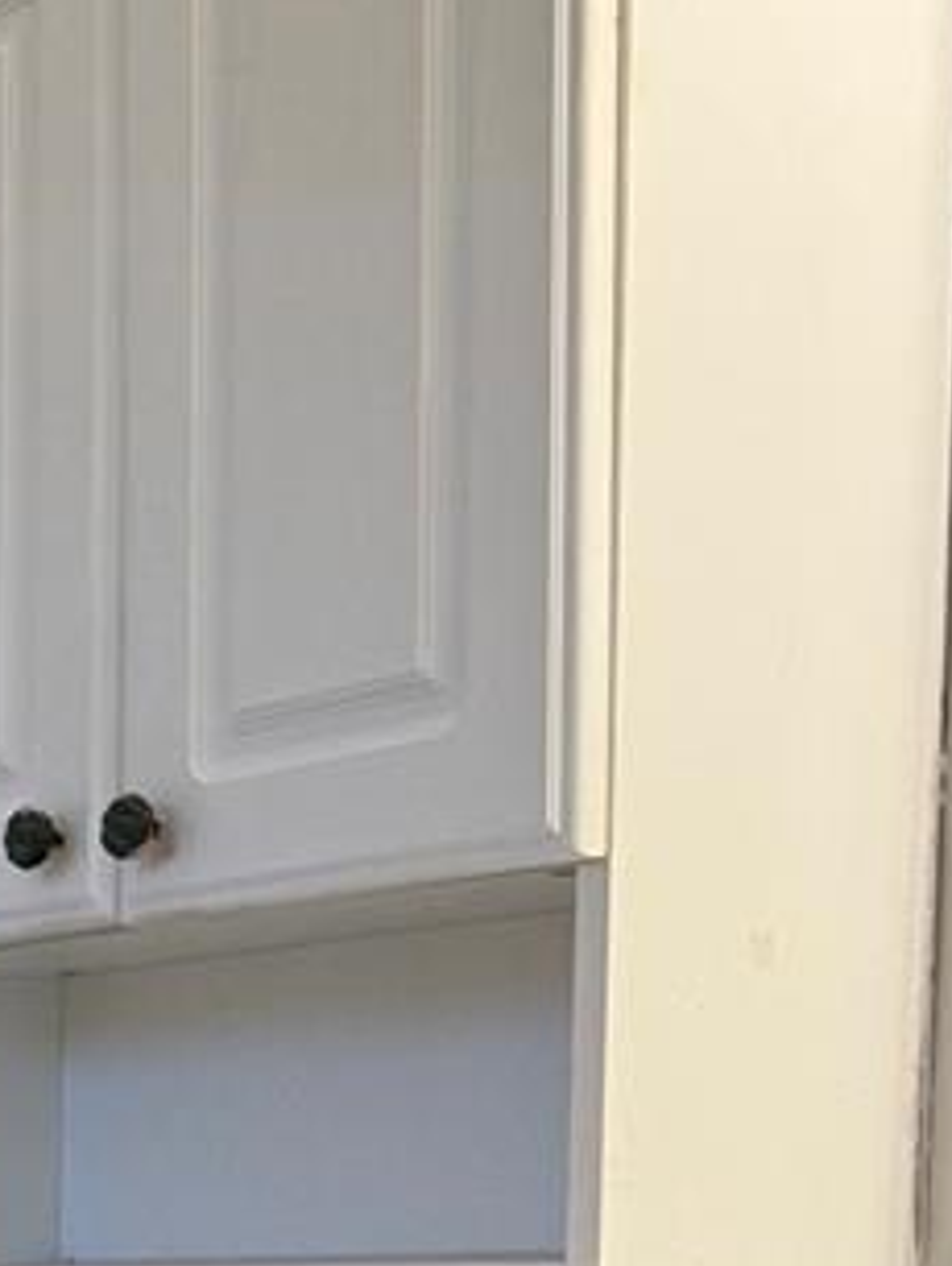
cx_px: -712
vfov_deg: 19.2
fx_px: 3442
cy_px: 1671
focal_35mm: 94
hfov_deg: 14.1
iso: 125
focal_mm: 6.76
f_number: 1.78
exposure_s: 1/60
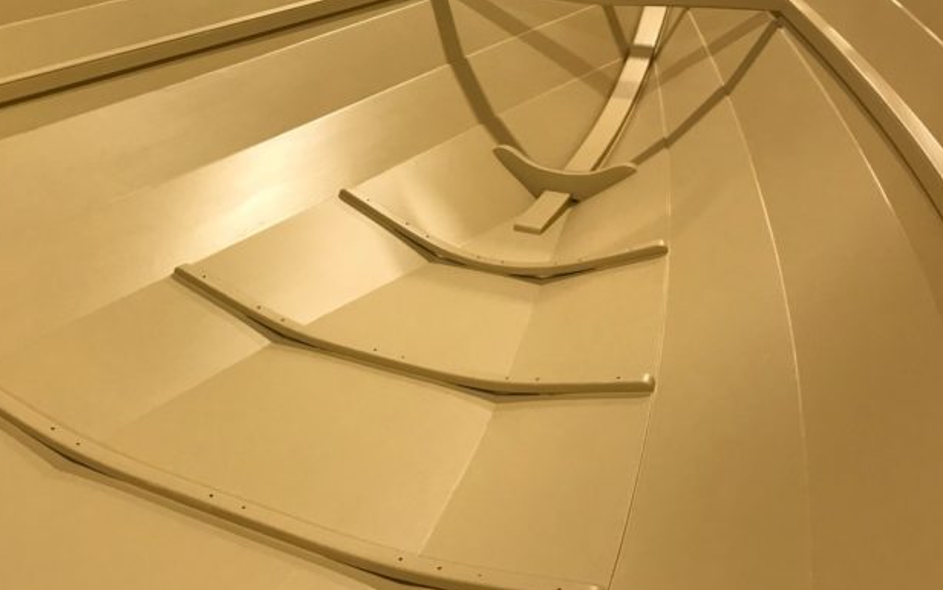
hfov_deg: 52.4
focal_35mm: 37
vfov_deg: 34.4
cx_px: 381
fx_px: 951
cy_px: 265
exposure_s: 1/24
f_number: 1.8
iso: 40
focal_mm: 3.99
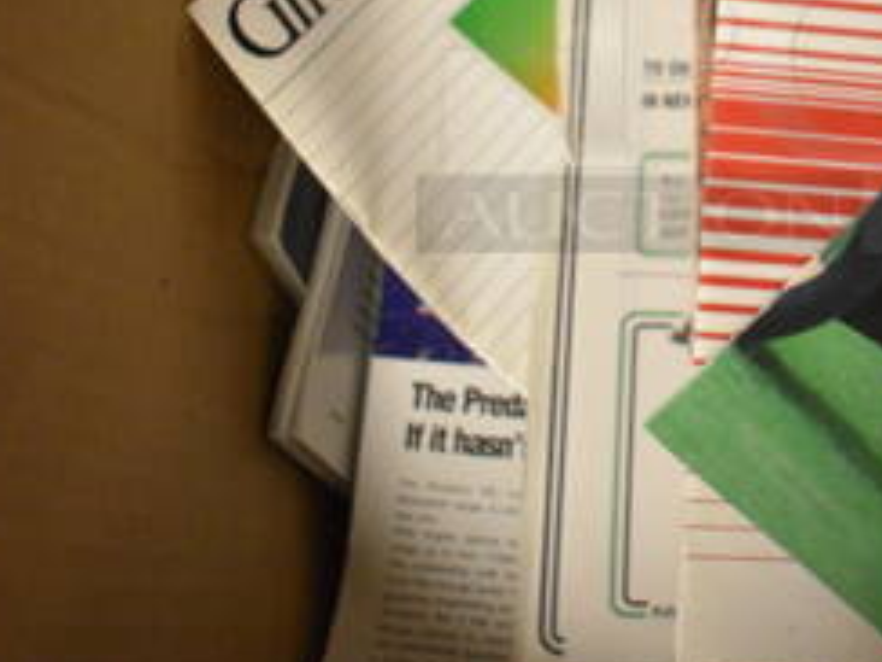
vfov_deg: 22.0
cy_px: 61
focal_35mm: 65
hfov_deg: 28.5
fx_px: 1656
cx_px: 821
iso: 3200
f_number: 3.5
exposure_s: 1/125
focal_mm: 18
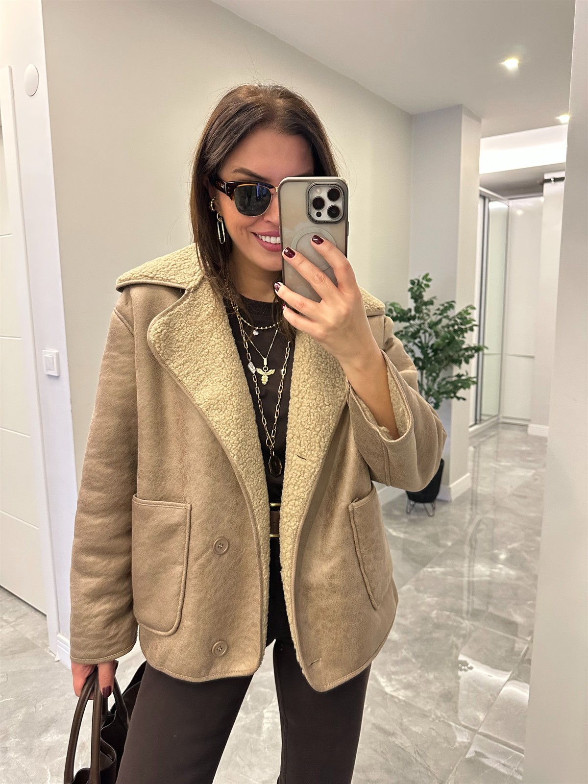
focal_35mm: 24
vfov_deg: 71.6
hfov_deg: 56.8
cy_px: 392
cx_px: 294
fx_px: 544
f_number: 1.78
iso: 400
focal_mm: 6.86
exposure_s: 1/50
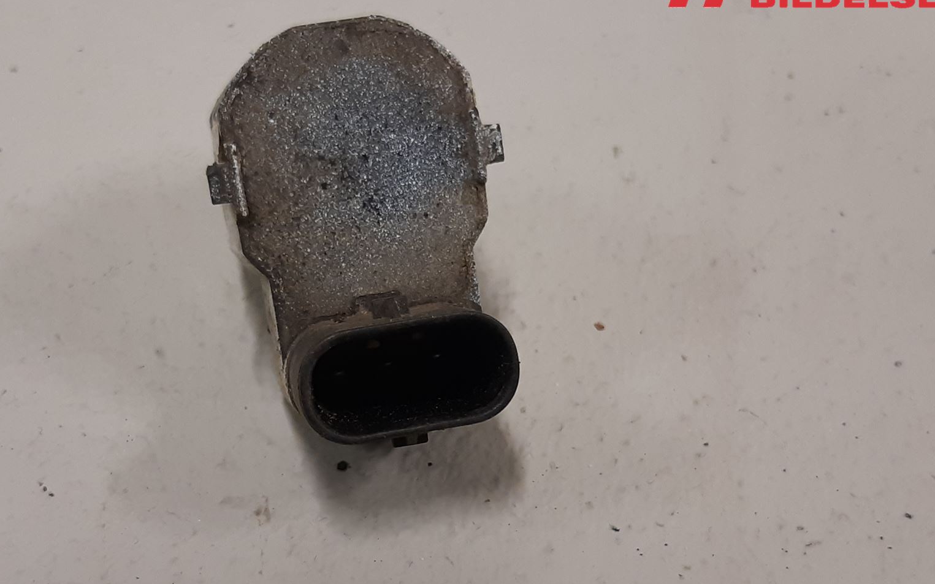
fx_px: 943
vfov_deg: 34.2
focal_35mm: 37
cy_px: 374
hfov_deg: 52.6
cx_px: 417
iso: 125
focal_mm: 3.93
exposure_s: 1/50
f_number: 1.7
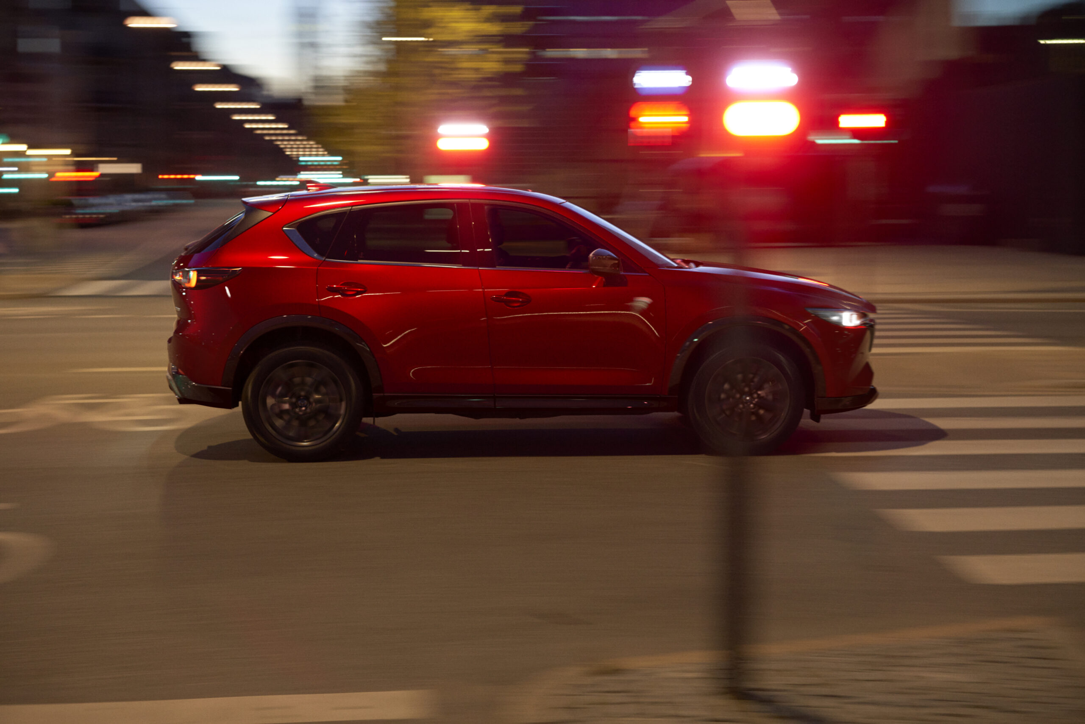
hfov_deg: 36.2
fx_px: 1658
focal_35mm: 55
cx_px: 542
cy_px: 362
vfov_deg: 24.6
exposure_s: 1/15
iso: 1600
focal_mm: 55
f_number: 5.6
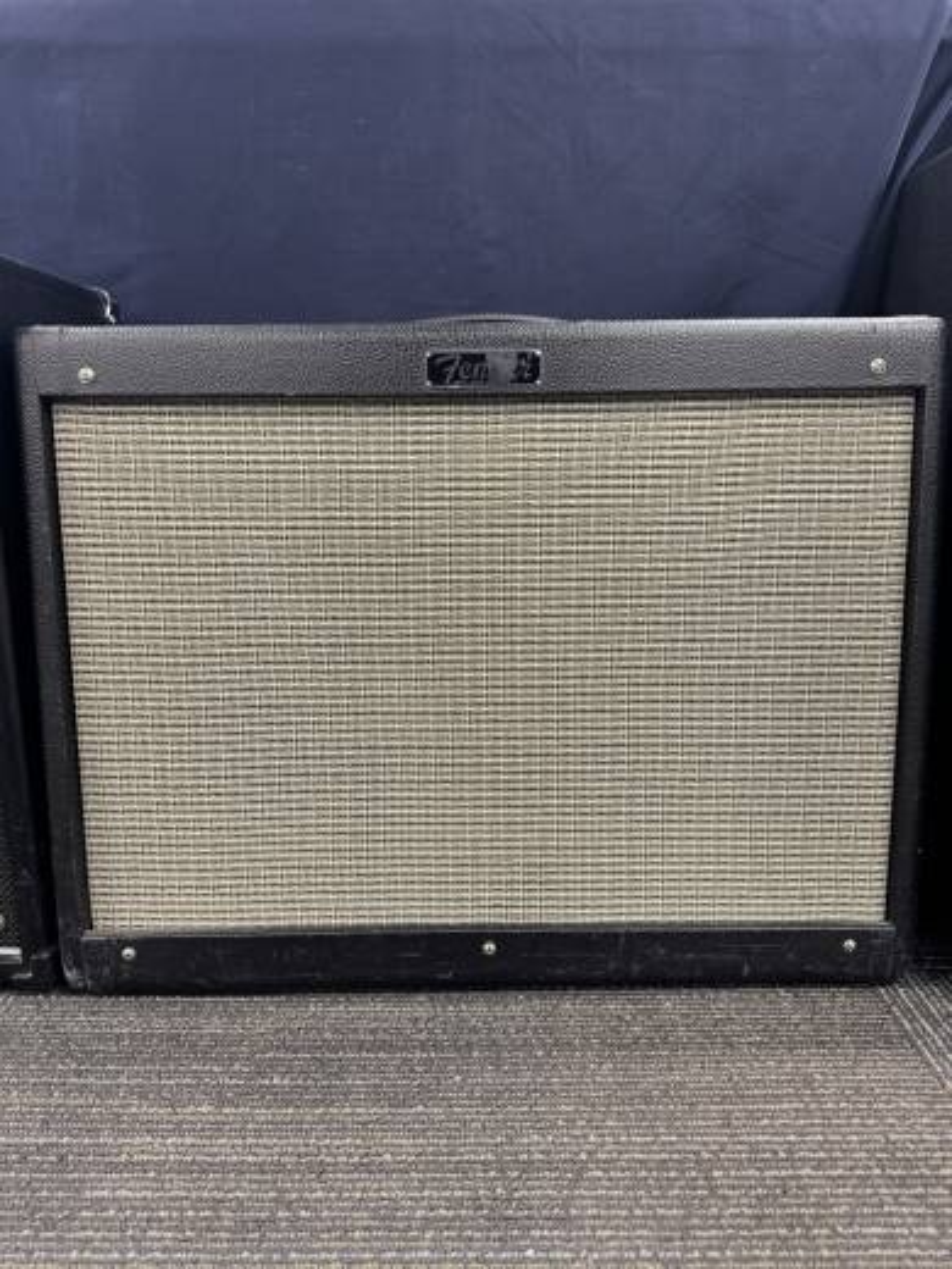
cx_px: 476
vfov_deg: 71.6
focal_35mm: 24
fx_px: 880
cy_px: 634
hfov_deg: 56.8
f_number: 1.78
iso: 250
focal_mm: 6.76
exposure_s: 1/60
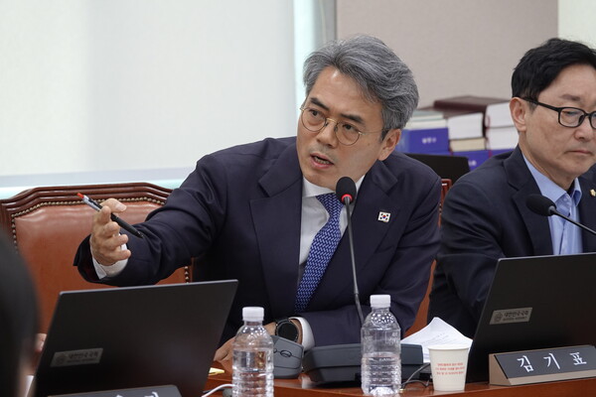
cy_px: 198
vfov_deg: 6.4
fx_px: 3543
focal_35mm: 214
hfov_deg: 9.6
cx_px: 298
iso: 800
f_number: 4
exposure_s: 1/60
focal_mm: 78.39
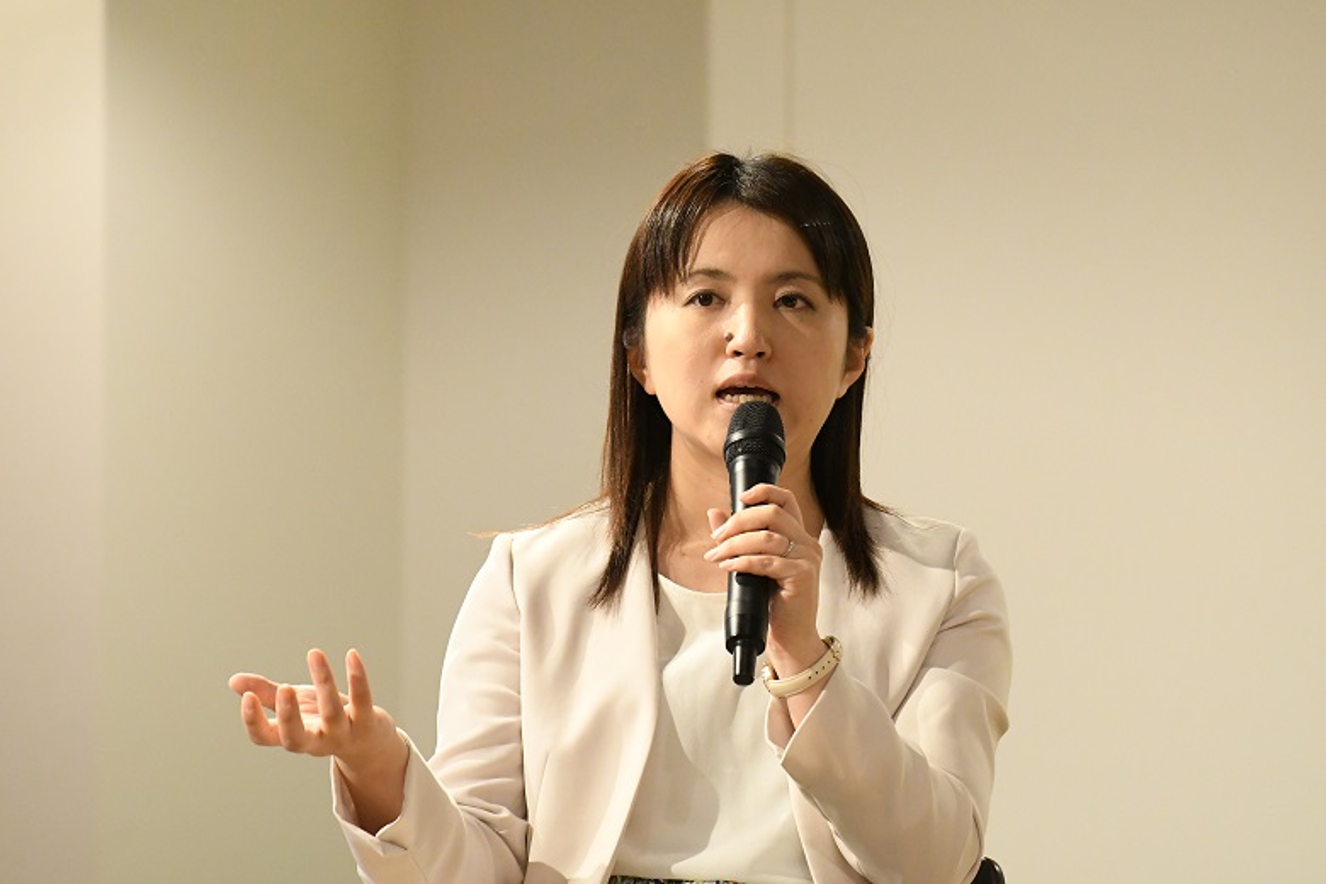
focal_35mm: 262
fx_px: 9668
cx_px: 663
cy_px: 442
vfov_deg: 5.2
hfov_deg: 7.8
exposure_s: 1/250
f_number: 5
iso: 6400
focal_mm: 175
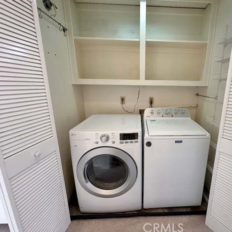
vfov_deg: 84.0
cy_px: 116
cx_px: 147
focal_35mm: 17
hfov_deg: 82.2
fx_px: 129
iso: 320
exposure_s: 1/120
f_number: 2.2
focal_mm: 2.22
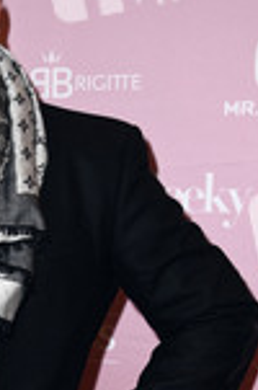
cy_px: 349
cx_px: -59
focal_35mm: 138
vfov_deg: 14.7
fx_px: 1490
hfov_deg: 9.7
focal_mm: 52
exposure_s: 1/200
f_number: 5.6
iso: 800
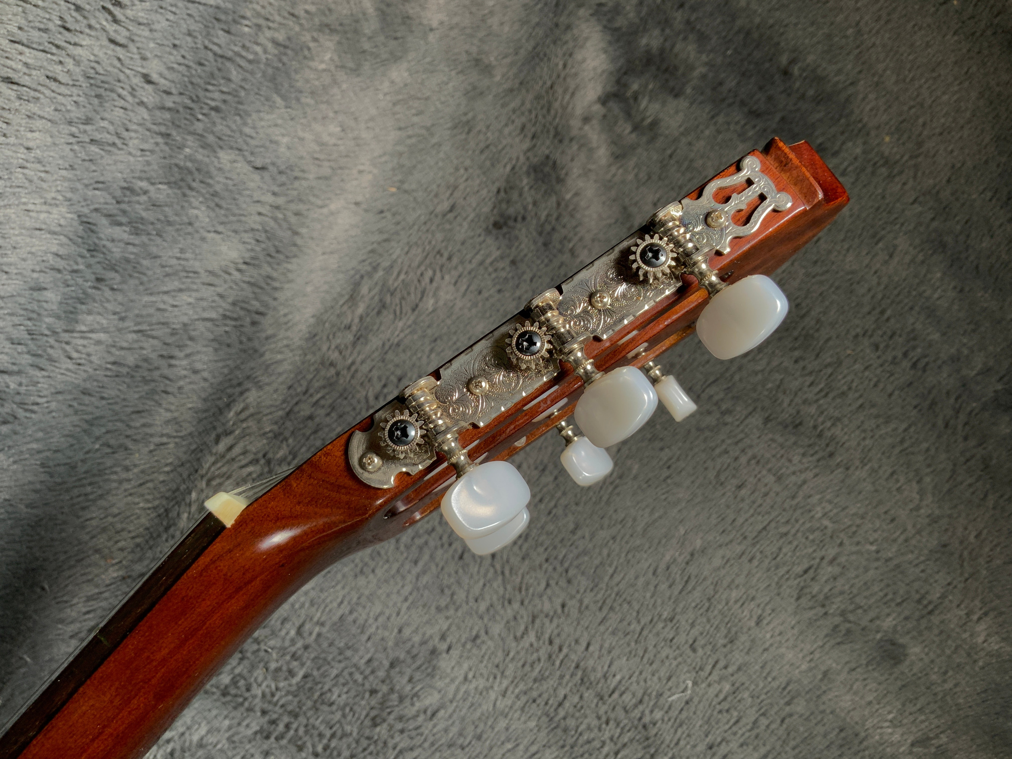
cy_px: 380
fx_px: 848
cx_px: 506
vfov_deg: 48.2
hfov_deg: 61.7
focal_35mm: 29
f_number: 1.8
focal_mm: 3
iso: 25
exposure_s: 1/104
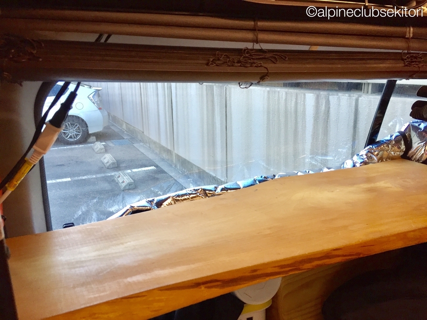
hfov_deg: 61.7
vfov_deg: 48.2
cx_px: 214
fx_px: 358
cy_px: 160
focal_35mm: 29
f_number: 2.2
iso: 40
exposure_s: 1/30
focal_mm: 4.15
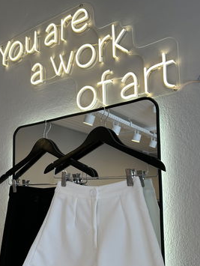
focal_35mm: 39
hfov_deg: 36.7
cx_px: 79
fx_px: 300
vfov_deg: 47.2
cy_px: 171
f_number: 1.5
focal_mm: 5.7
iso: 40
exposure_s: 1/150
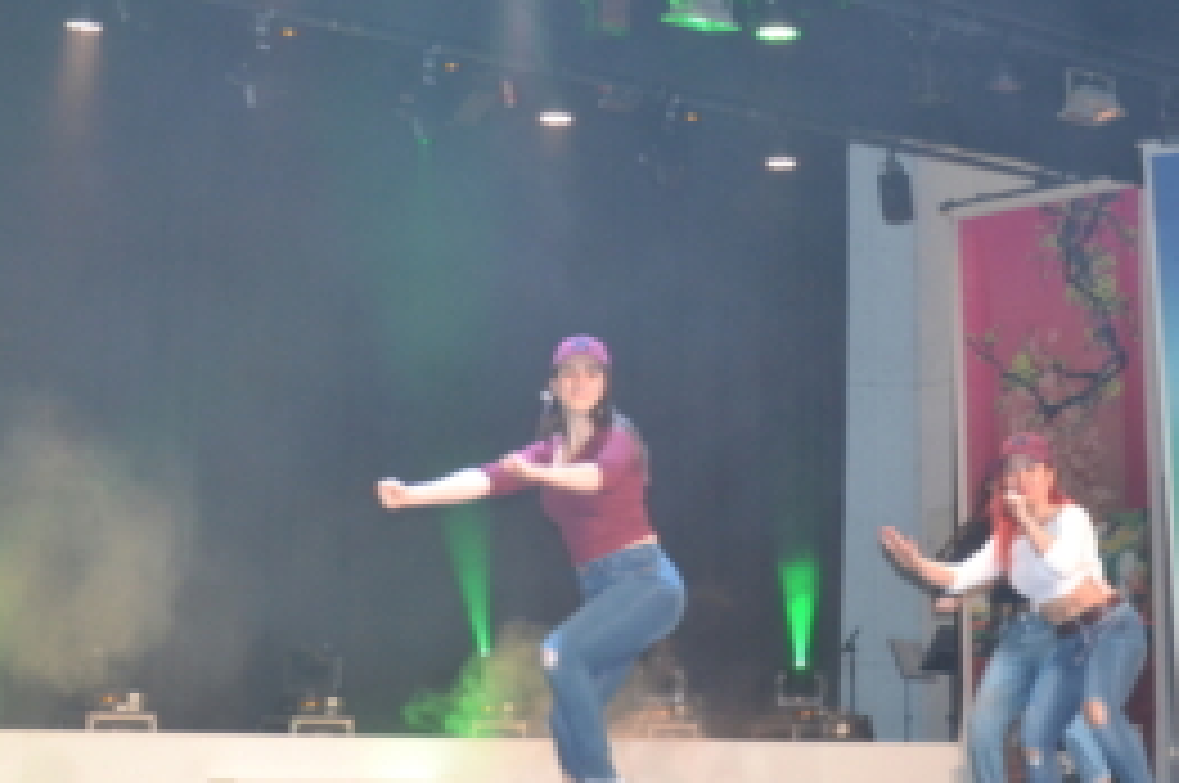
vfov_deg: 21.5
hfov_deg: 31.9
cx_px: 688
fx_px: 2061
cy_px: 322
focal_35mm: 63
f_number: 3.8
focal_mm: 22
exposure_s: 1/60
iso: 1600
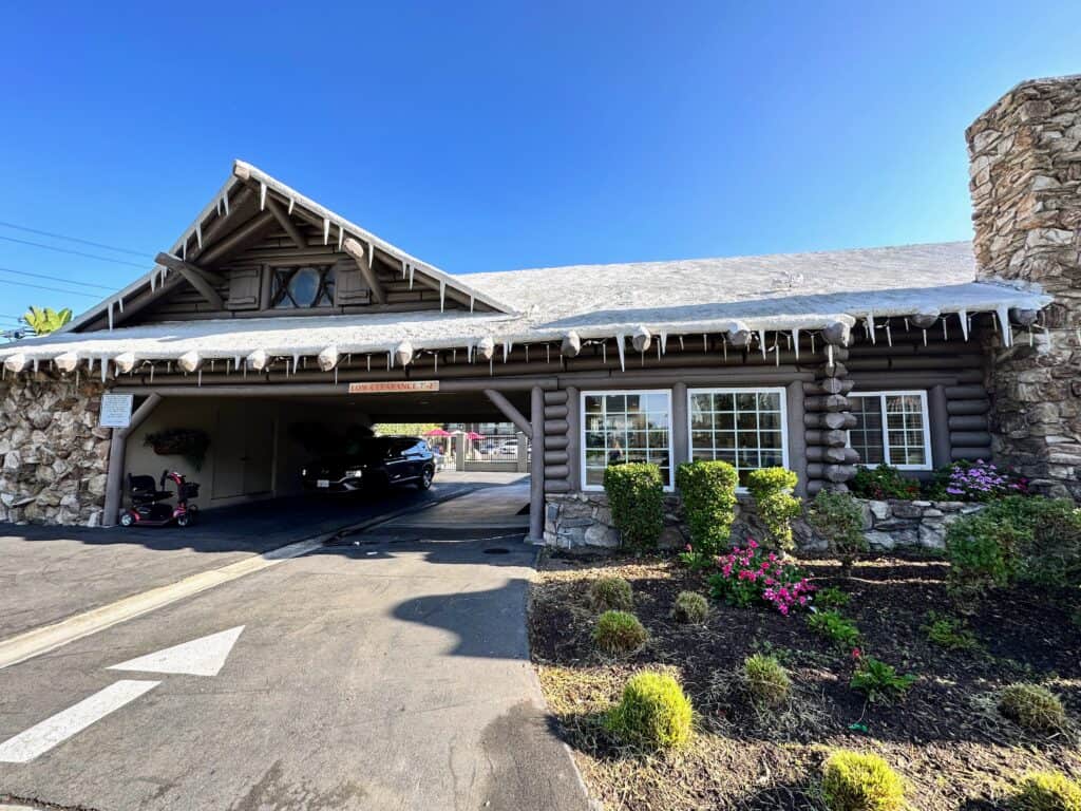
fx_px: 437
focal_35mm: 14
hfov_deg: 102.1
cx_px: 540
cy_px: 406
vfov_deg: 85.7
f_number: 2.2
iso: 40
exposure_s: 1/626
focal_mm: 2.22
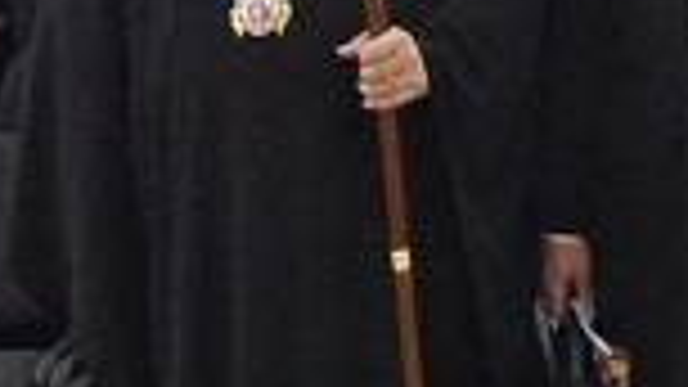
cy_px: -245
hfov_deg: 9.3
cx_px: 1214
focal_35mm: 221
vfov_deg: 5.4
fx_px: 4031
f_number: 4
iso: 12800
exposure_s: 1/320
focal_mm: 46
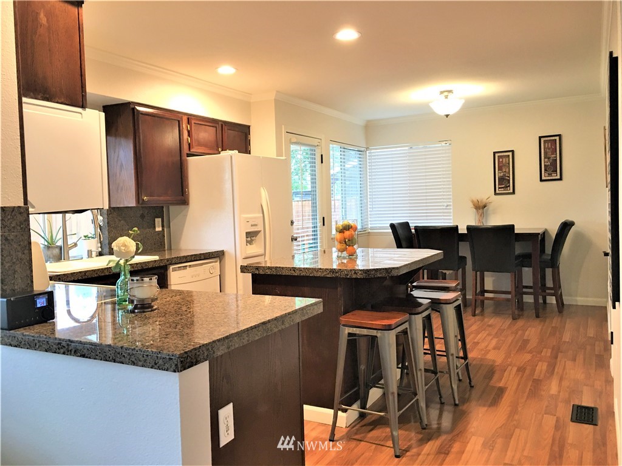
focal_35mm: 29
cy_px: 233
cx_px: 311
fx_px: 521
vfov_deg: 48.2
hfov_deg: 61.7
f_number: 2.2
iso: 50
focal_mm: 4.15
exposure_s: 1/15
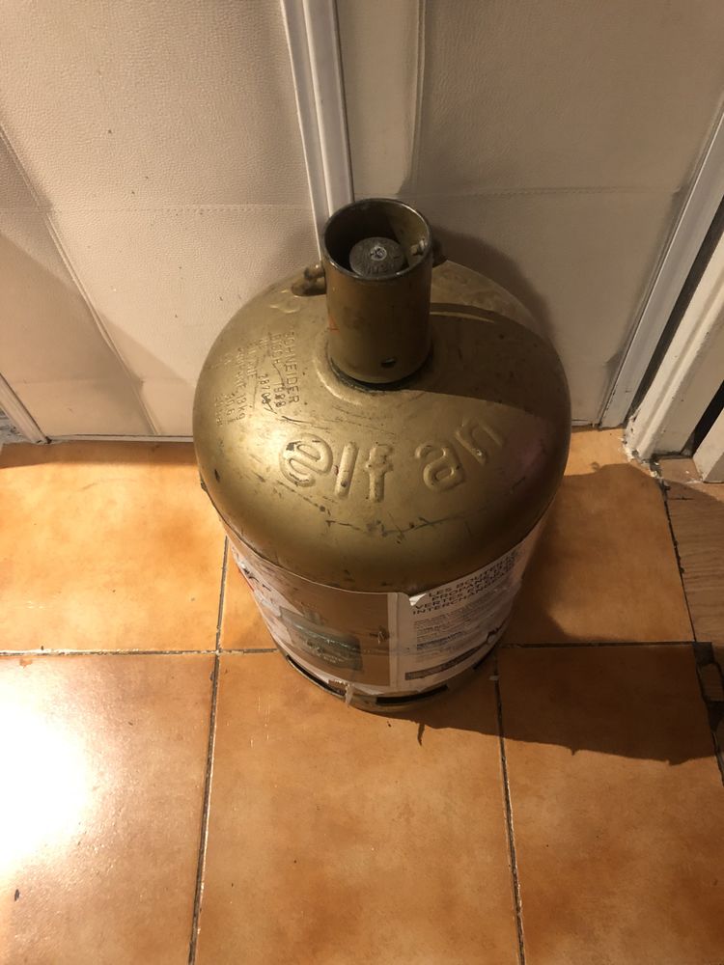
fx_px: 781
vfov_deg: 63.4
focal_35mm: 28
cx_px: 362
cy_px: 482
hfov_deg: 49.7
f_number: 1.8
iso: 80
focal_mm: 3.99
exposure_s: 1/7
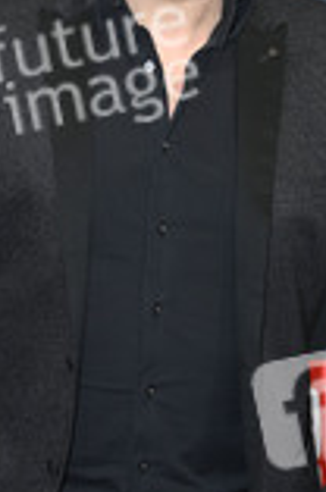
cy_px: 238
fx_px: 2265
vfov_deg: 12.4
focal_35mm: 166
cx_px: 129
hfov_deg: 8.2
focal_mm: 65
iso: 320
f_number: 5.6
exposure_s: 1/250
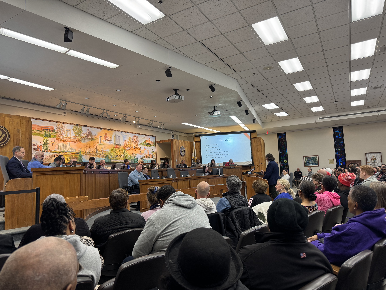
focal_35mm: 24
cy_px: 145
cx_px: 193
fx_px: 268
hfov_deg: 71.6
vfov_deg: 56.8
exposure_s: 1/60
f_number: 1.78
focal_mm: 6.76
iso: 125
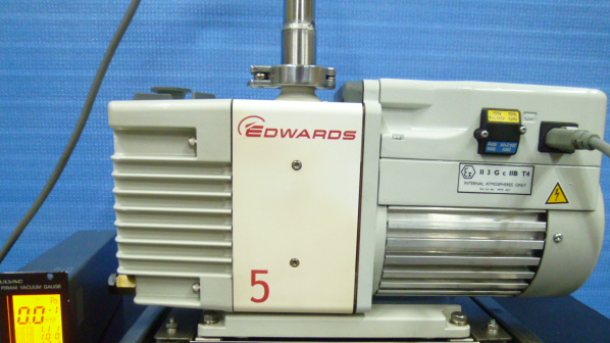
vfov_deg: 41.1
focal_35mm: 28
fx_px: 453
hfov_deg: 67.9
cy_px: 218
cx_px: 317
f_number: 2.2
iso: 400
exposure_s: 1/25
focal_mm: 4.3
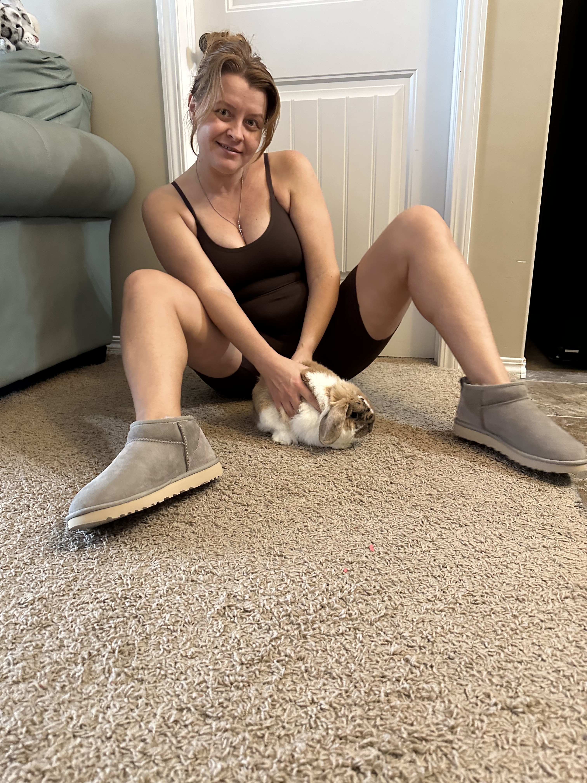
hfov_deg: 56.8
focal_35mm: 24
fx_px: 543
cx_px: 294
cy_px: 392
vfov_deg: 71.6
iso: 640
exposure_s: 1/60
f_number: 1.78
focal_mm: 6.86
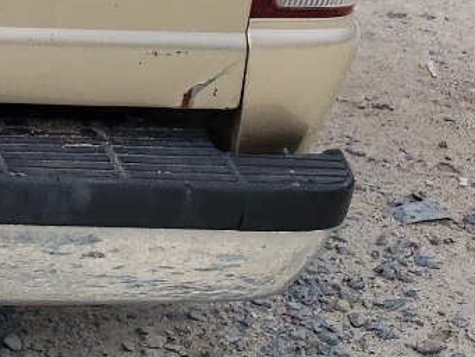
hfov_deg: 14.2
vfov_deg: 11.4
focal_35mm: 122
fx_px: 1675
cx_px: -396
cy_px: -254
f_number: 1.5
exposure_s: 1/2500
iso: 50
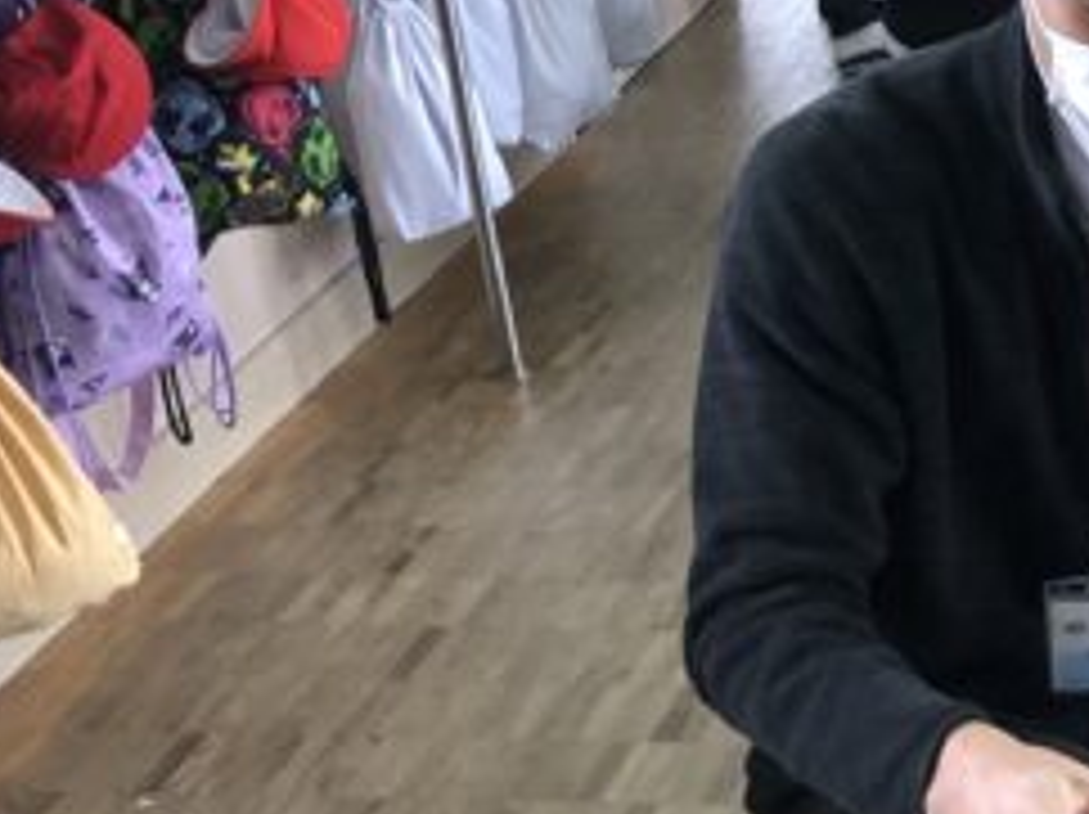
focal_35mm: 95
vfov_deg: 15.2
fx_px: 2986
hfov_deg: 18.2
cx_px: 1665
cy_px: 870
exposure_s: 1/120
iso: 160
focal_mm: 3.99
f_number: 1.8
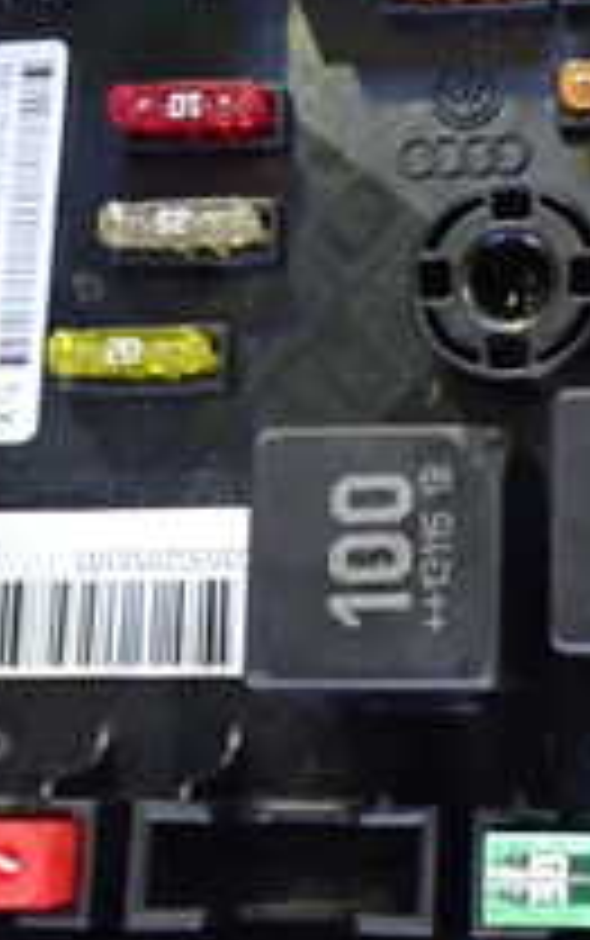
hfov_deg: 16.7
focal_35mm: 76
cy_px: 306
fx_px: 1951
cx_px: 631
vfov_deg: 26.9
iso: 800
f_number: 2
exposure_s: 1/25
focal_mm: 4.5
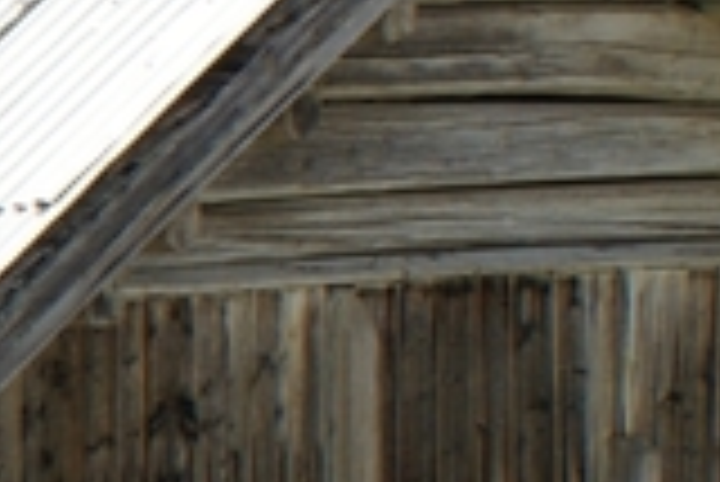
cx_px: -1048
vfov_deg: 5.1
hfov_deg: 7.1
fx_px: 5405
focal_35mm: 270
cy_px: 552
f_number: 9
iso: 100
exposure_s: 1/160
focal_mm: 24
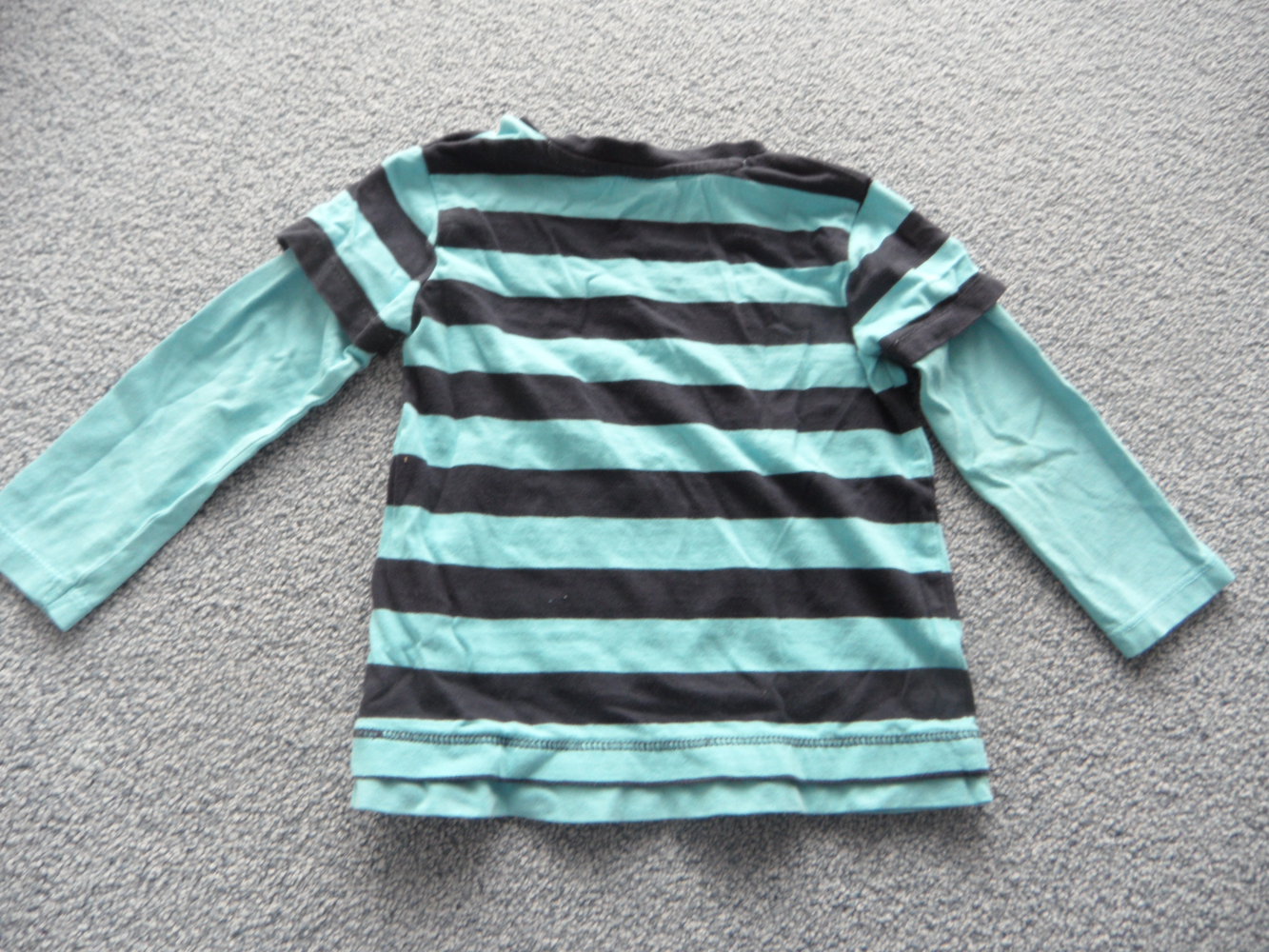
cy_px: 476
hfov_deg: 71.6
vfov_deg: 56.8
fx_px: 880
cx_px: 634
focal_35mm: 24
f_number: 2.9
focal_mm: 4.1
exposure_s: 1/30
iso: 80
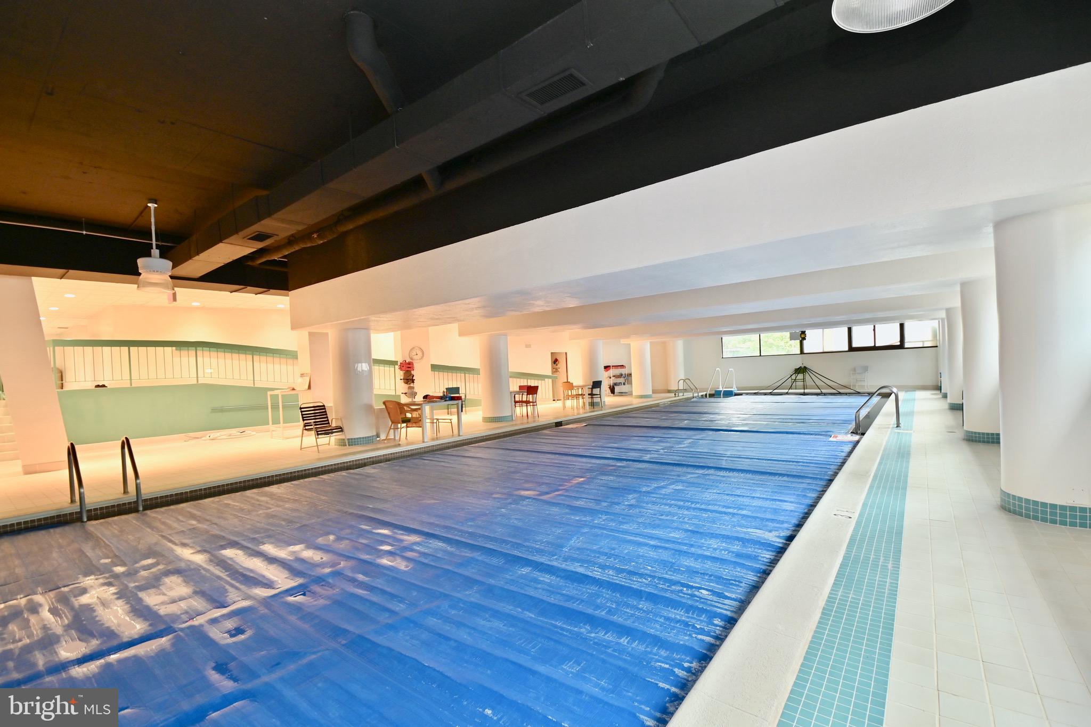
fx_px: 455
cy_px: 364
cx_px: 546
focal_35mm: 15
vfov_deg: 77.3
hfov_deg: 100.4
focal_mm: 10
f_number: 7.1
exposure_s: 1/4
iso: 200
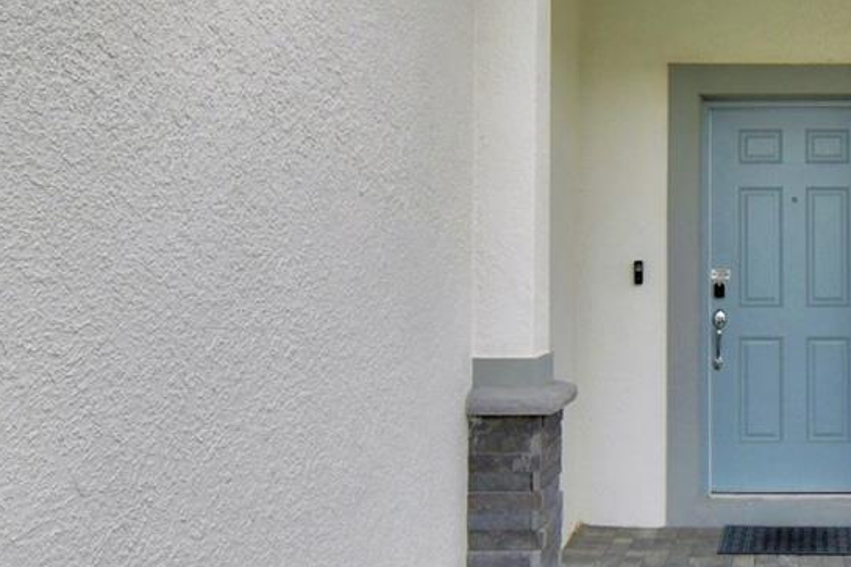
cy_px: 230
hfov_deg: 40.6
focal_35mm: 44
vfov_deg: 30.4
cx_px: 792
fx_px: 1040
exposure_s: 1/800
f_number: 4.5
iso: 100
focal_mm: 10
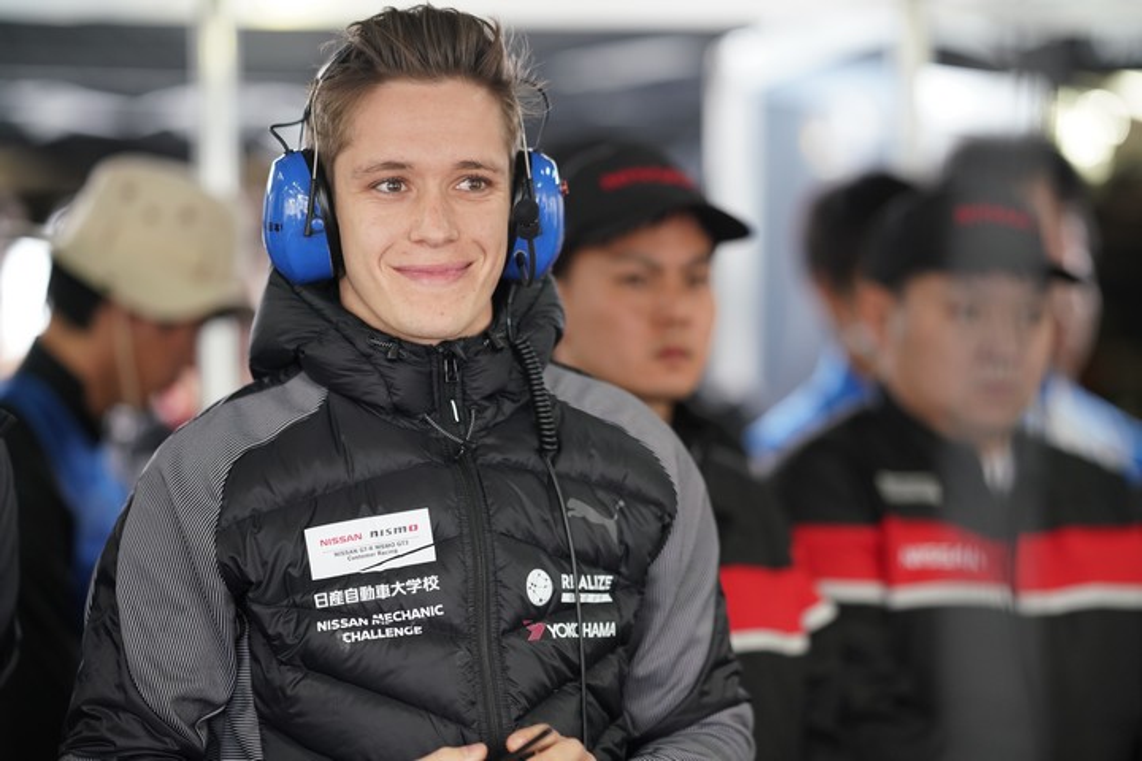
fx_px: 4282
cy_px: 380
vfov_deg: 10.2
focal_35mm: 135
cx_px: 571
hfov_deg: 15.2
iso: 1600
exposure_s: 1/500
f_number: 2
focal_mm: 135
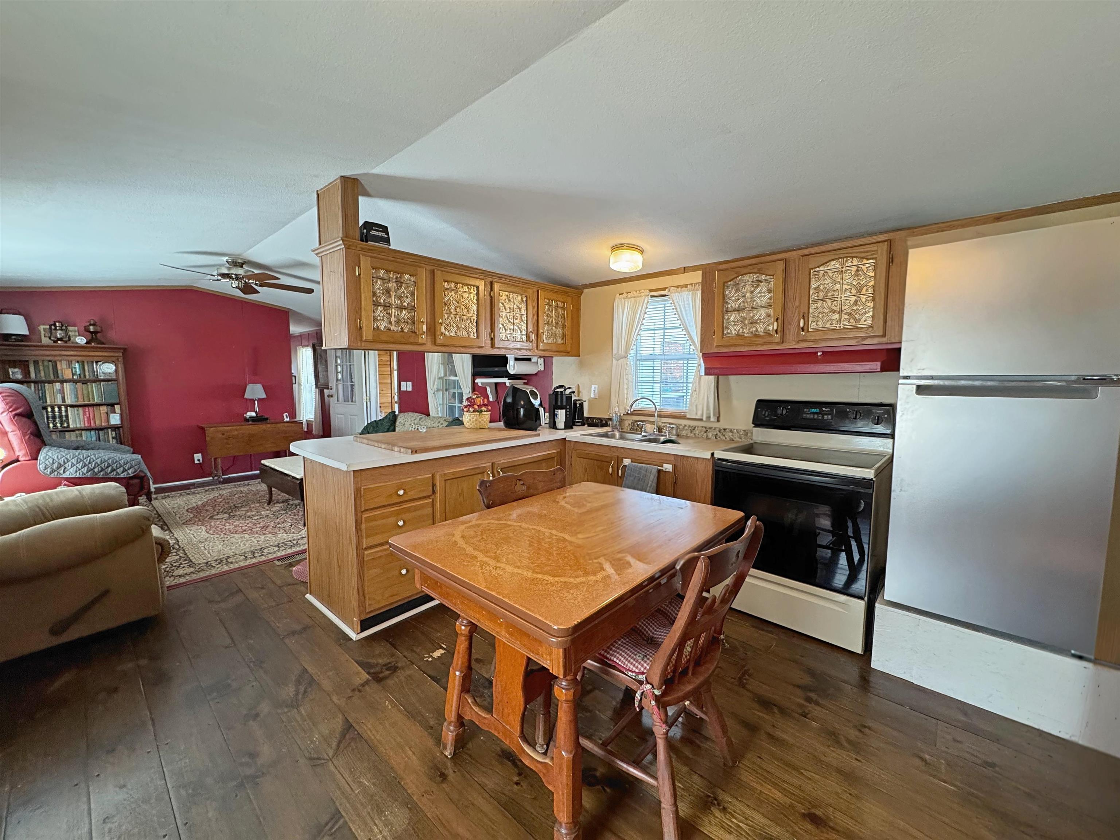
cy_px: 420
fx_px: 453
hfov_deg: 102.1
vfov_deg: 85.7
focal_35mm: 14
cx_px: 560
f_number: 2.2
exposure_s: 1/120
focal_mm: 2.22
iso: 320
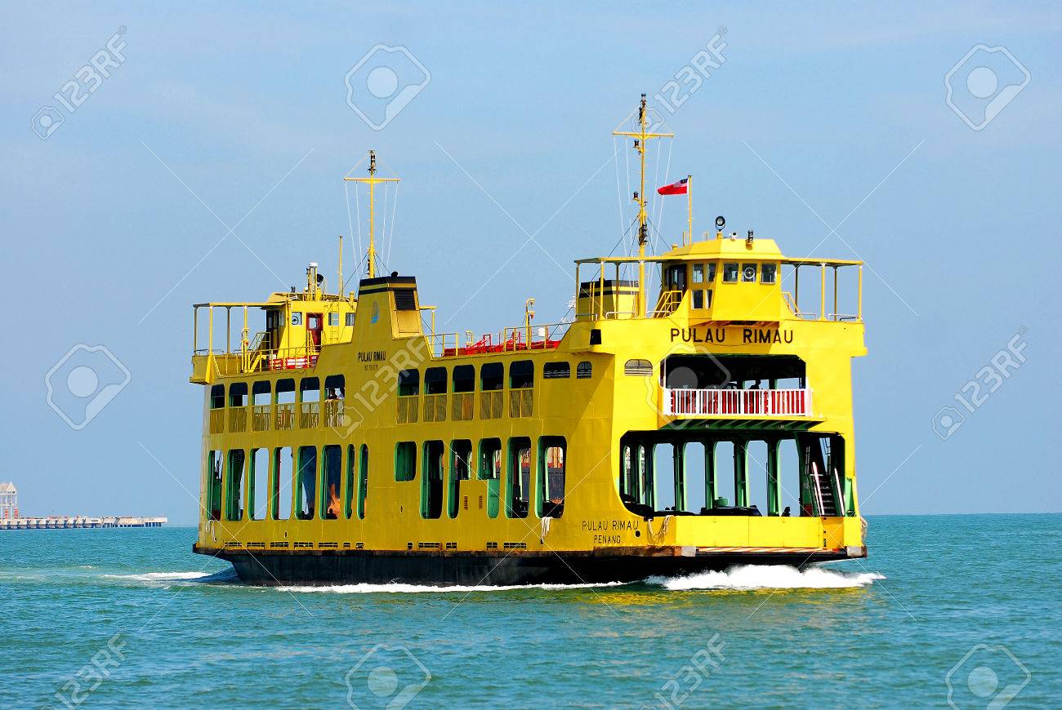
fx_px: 5537
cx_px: 531
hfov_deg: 11.0
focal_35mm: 188
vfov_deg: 7.3
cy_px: 355
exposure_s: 1/1000
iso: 100
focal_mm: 125
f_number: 4
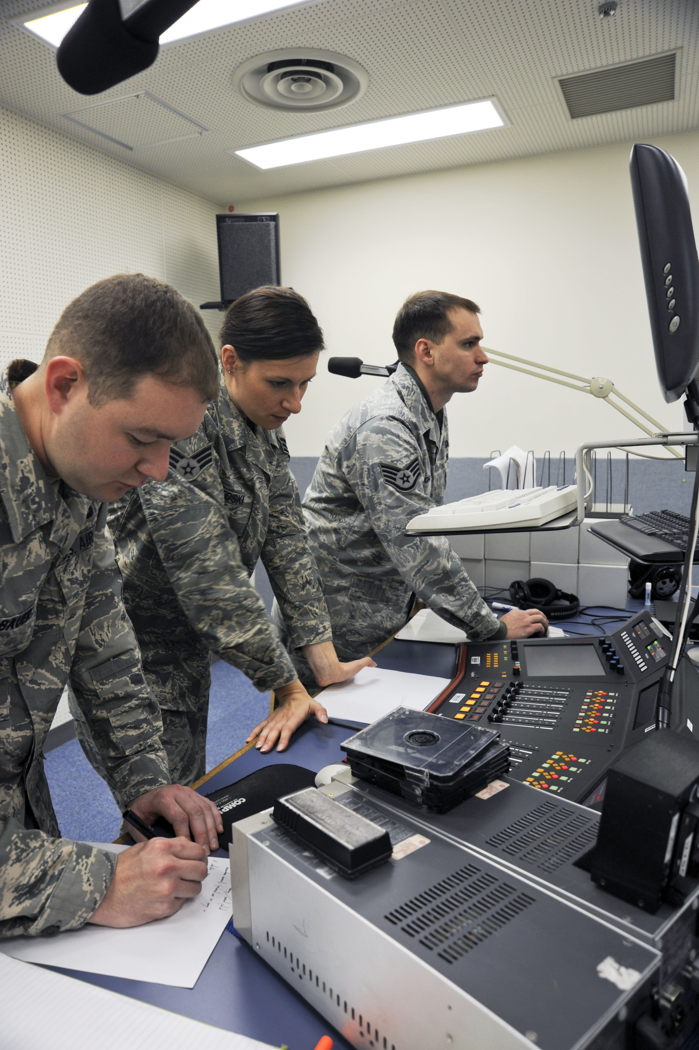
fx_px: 700
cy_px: 525
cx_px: 350
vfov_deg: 73.8
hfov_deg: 53.1
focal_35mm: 24
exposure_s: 1/60
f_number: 5
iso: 500
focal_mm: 24
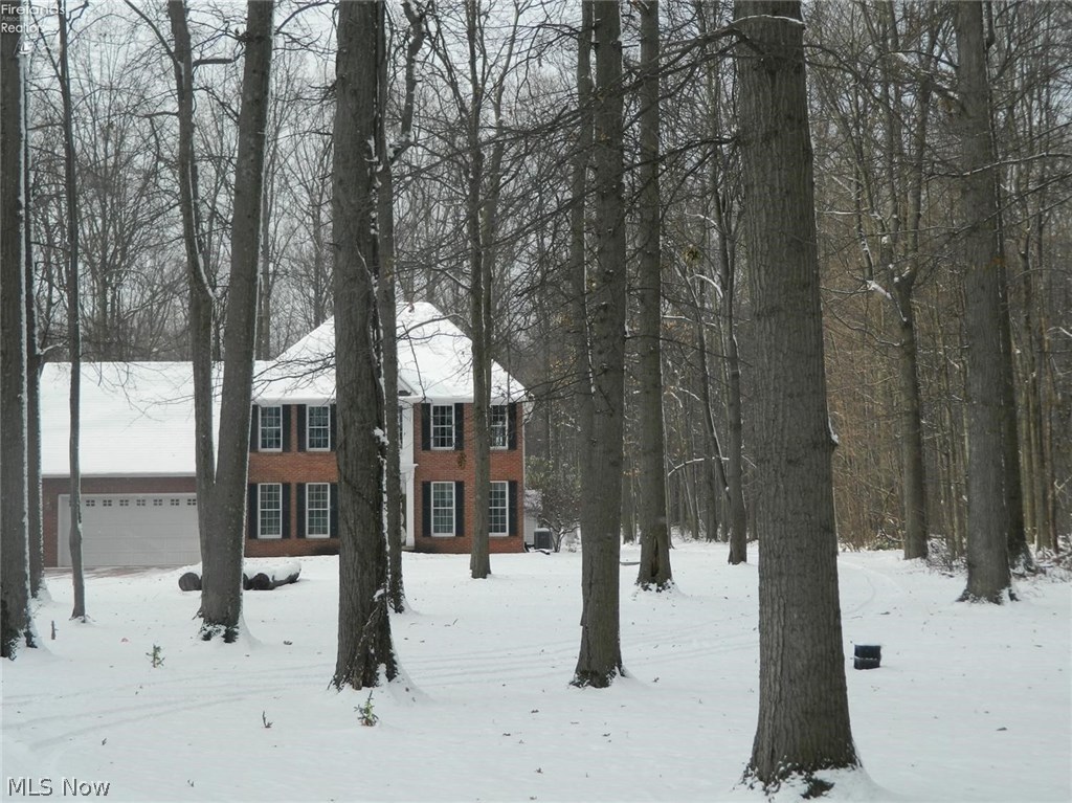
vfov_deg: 25.6
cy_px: 402
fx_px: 1764
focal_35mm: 57
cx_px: 536
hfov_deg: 33.8
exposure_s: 1/500
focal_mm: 10.2
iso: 80
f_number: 3.8
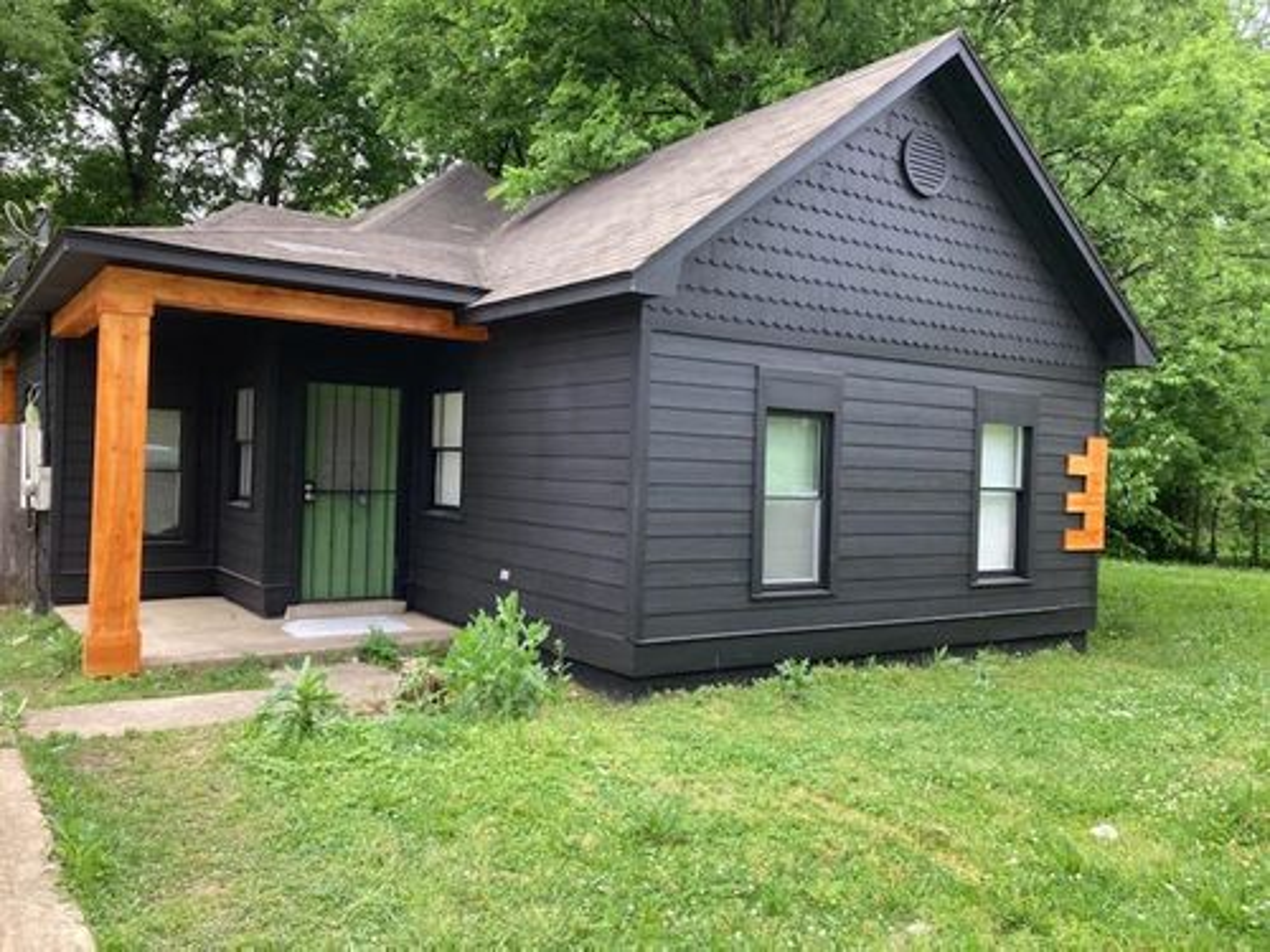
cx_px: 635
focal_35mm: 28
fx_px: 1027
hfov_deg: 63.4
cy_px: 476
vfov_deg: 49.7
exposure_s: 1/306
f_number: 1.8
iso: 20
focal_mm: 3.99
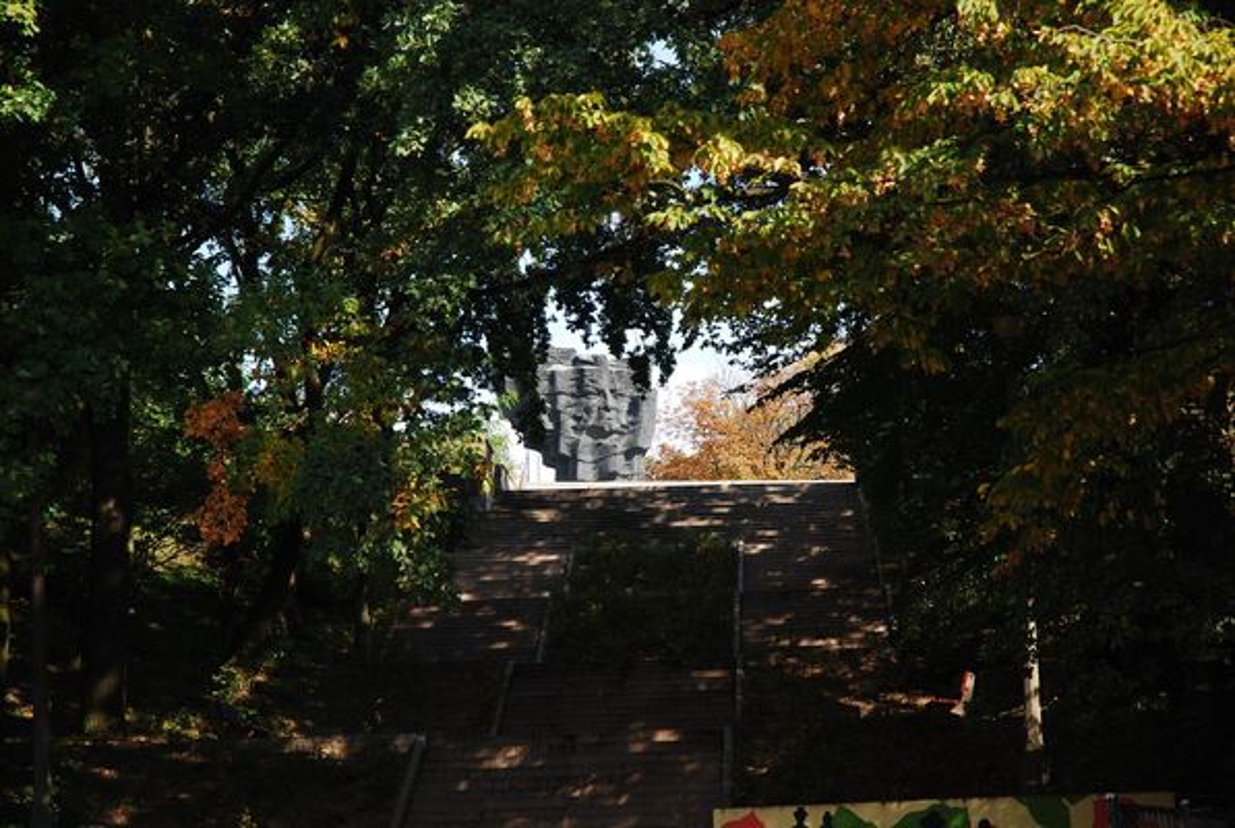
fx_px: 3350
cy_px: 414
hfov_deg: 20.9
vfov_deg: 14.1
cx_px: 618
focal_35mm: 98
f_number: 4.5
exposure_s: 1/200
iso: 100
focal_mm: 65
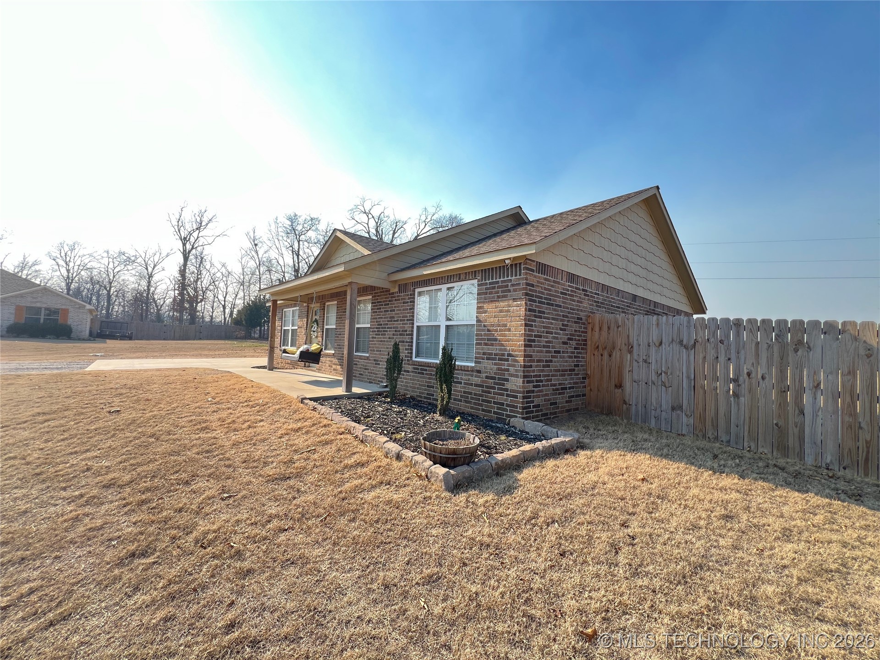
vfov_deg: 89.9
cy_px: 330
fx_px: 330
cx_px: 440
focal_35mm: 13
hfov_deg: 106.2
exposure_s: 1/290
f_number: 1.8
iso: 32
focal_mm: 1.57
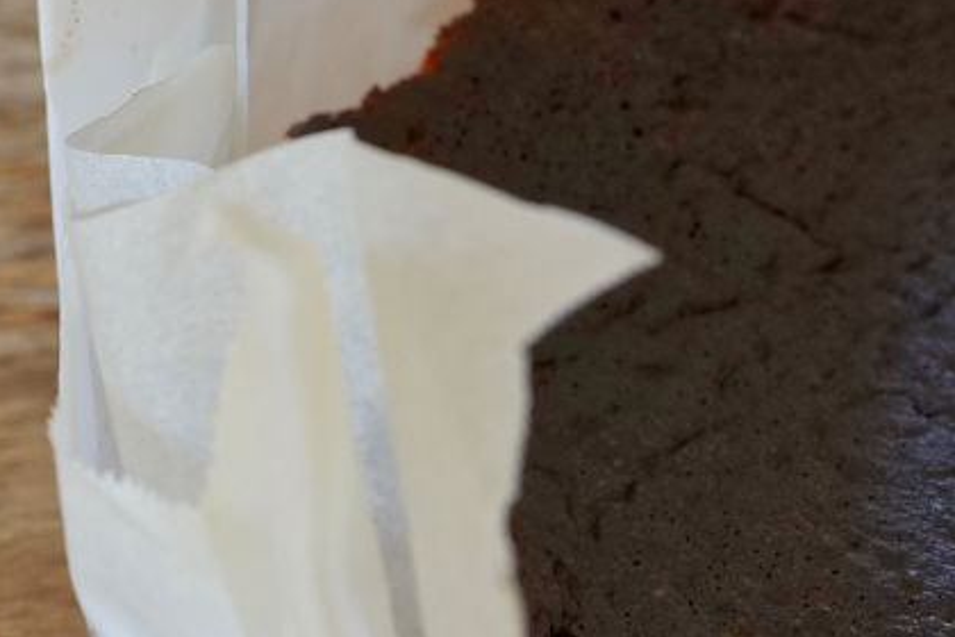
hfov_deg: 5.2
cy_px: 496
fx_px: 10318
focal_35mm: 389
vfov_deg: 3.5
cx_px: 1614
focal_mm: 85
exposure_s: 1/60
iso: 1000
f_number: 8
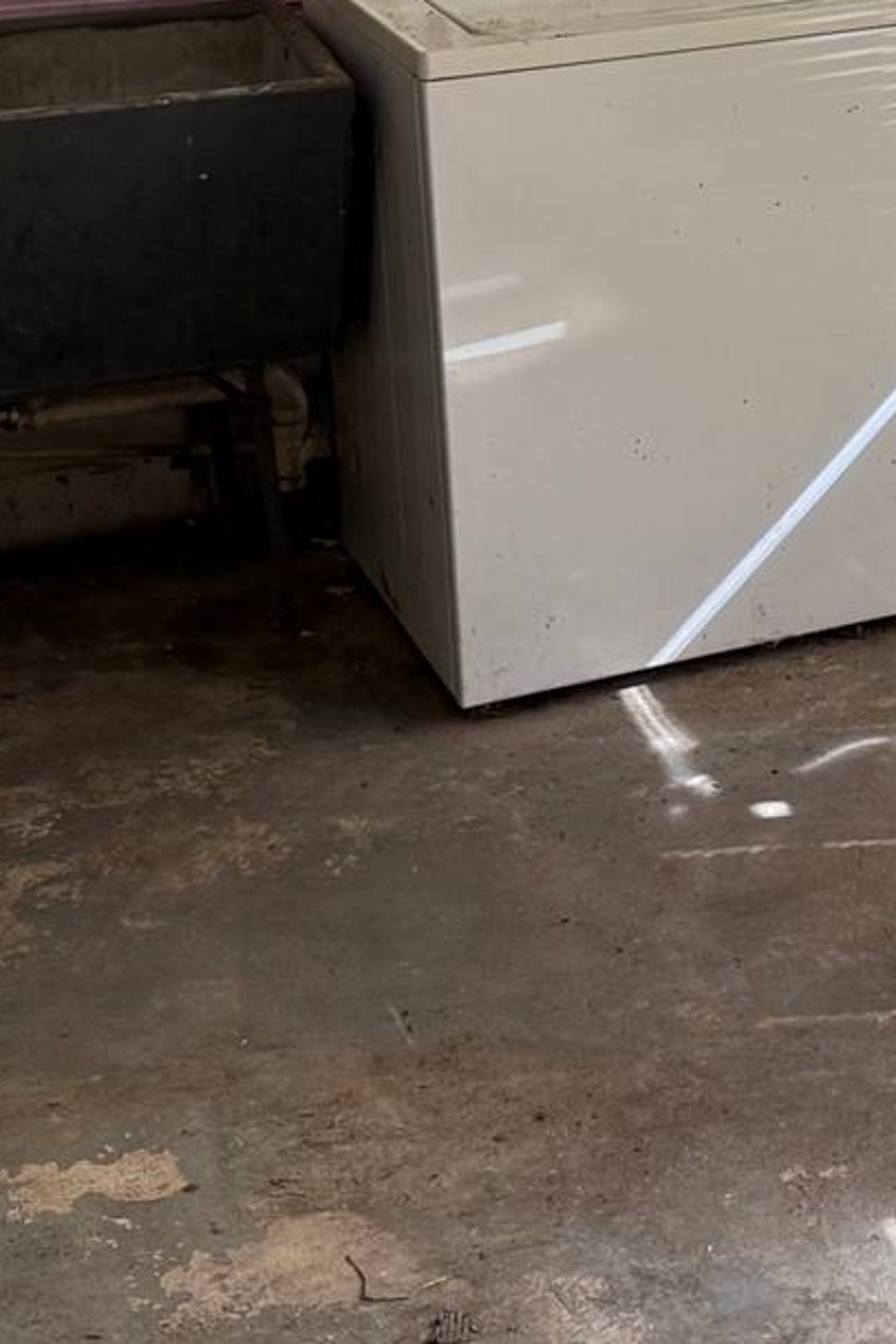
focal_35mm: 84
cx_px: 1150
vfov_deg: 23.4
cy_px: 77
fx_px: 3136
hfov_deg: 15.5
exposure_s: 1/229
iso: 125
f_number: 1.78
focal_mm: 6.76
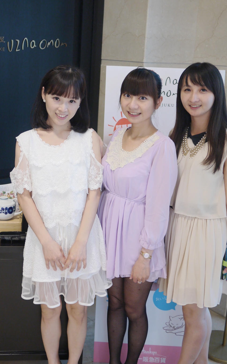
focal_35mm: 50
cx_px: 81
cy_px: 170
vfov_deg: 40.3
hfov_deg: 25.7
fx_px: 495
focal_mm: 20
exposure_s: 1/100
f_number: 1.7
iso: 160
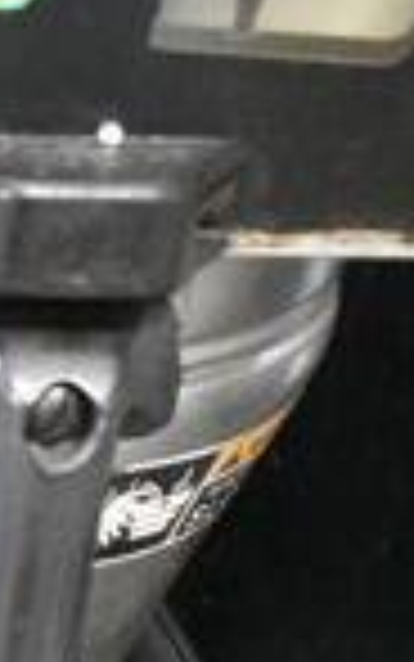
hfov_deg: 10.1
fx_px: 2056
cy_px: 802
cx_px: -549
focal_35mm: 114
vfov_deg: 17.4
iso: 6400
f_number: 3.5
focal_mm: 18
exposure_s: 1/100
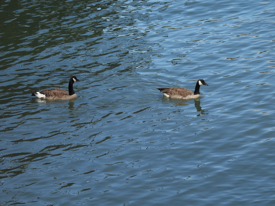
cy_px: 103
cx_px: 138
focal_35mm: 240
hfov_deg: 8.2
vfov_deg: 6.2
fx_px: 1907
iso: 100
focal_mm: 42.8
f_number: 4.5
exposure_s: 1/640
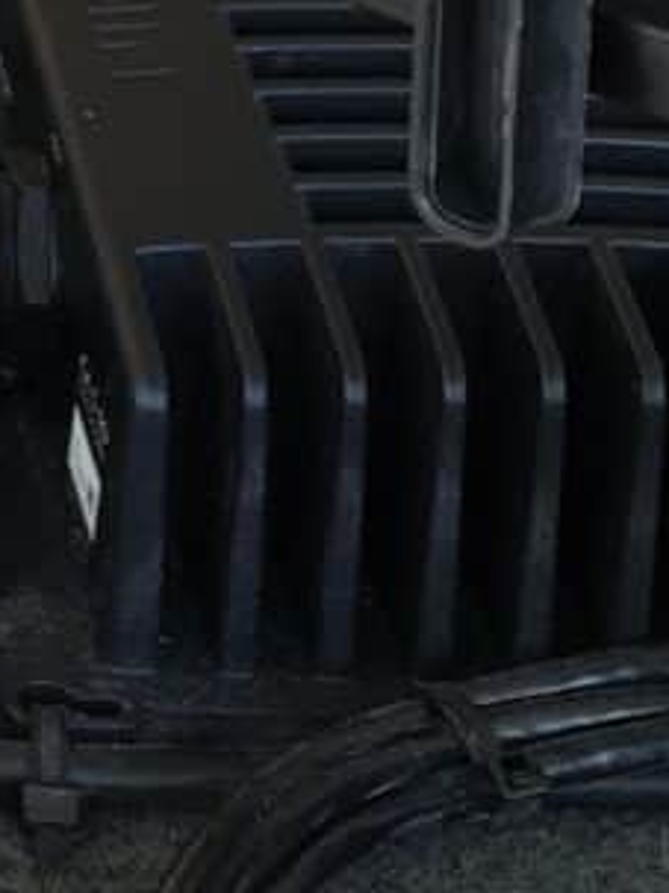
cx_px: -1255
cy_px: -663
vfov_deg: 9.6
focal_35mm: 196
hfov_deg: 6.9
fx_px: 5054
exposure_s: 1/60
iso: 25
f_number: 2.2
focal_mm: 4.15
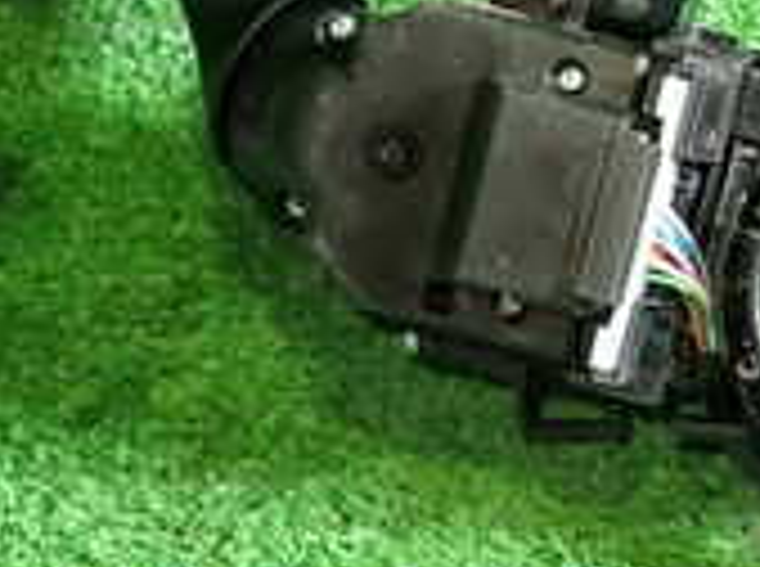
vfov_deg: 16.5
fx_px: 1950
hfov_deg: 20.7
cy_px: 171
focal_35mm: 89
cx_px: 904
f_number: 2
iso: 200
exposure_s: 1/30
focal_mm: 4.5
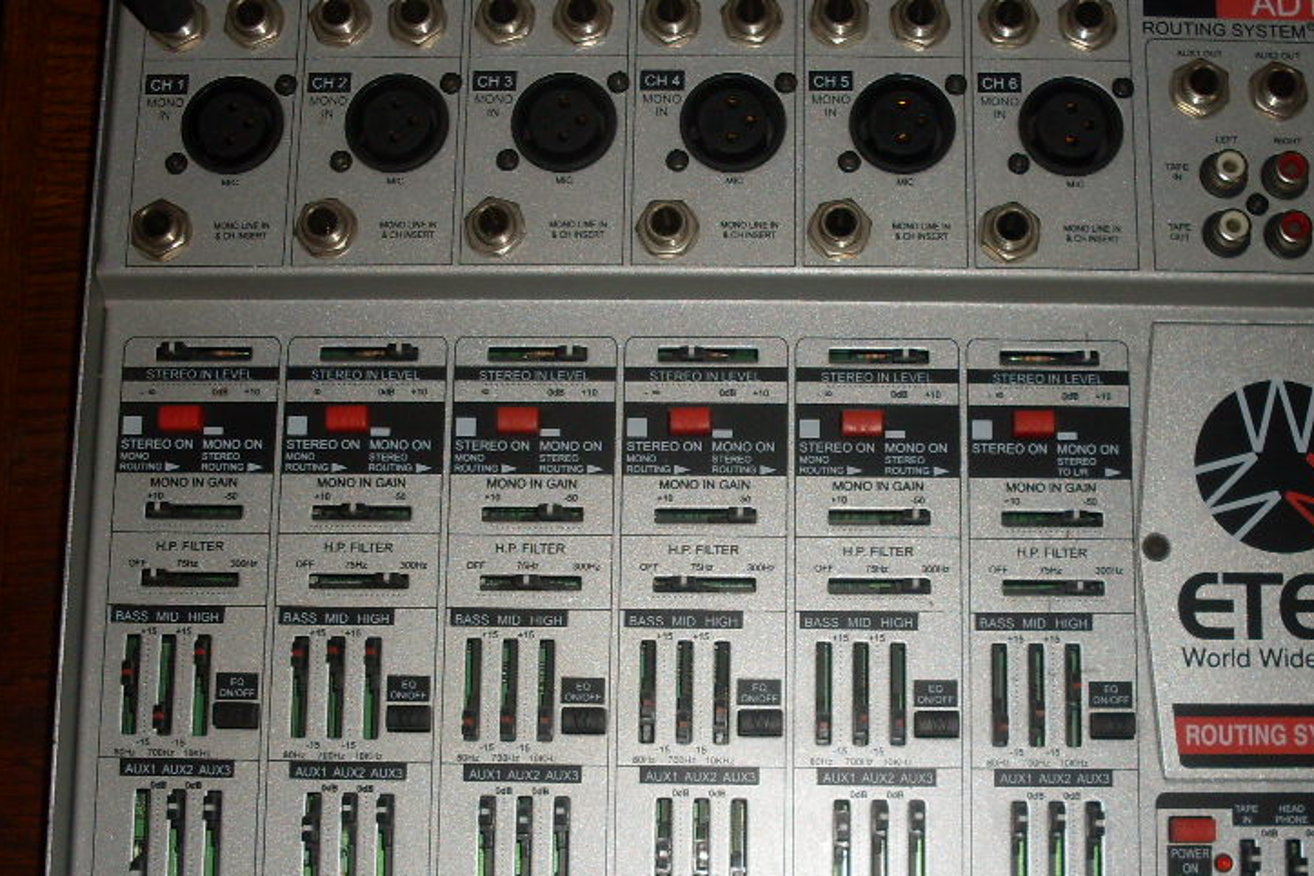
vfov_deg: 24.1
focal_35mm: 56
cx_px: 774
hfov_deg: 35.5
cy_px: 596
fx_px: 2044
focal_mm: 6.3
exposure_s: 1/45
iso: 100
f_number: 2.8
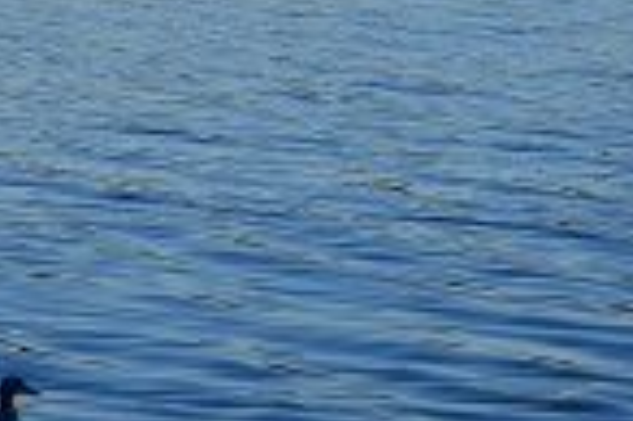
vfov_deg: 5.6
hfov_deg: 8.4
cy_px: 54
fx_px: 4321
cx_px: 388
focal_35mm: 246
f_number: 5.6
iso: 220
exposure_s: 1/125
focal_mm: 24
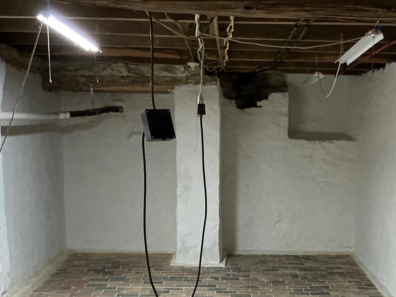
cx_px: 272
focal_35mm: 55
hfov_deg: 34.5
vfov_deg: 25.7
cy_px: 272
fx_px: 629
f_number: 1.8
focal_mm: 3
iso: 160
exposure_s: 1/60
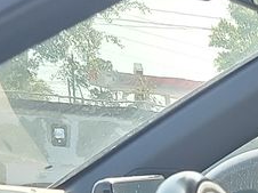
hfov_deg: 10.8
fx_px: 1266
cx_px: 485
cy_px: 565
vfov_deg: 7.7
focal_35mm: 170
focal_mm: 6.7
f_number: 1.8
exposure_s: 1/119
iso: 68
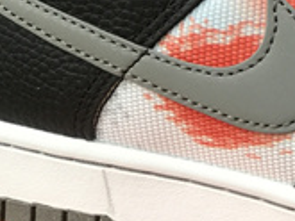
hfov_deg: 7.5
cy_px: -76
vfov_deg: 5.8
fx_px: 2183
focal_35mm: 256
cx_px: 490
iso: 20
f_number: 2.8
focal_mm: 6.6
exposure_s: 1/167
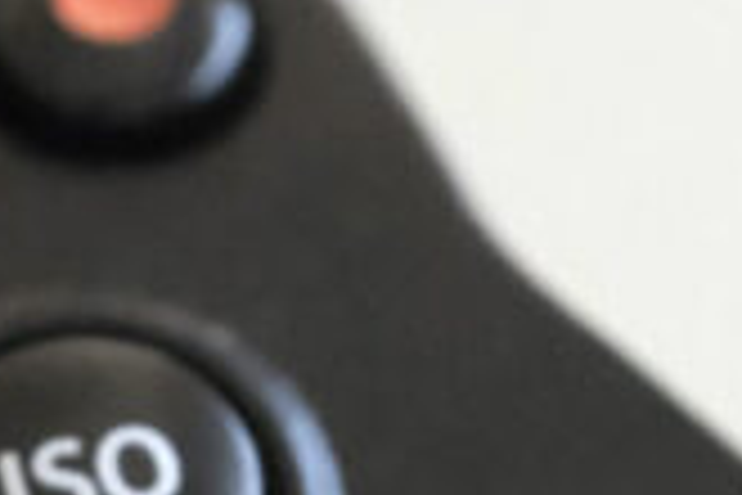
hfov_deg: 2.9
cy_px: 1262
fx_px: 14859
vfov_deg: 1.9
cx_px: -358
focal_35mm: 721
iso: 12800
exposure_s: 1/1000
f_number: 5.6
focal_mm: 80
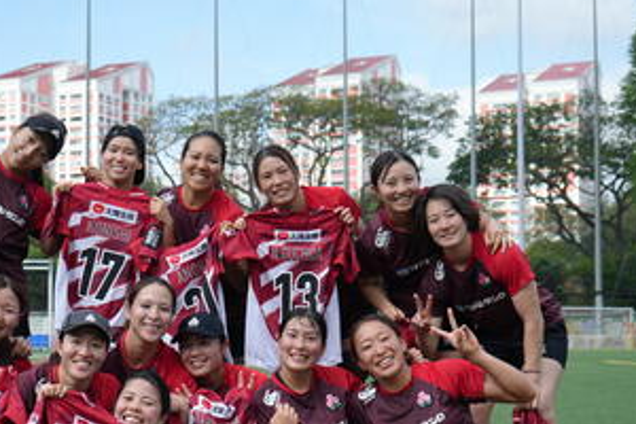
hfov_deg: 26.9
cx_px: 246
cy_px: 302
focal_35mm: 75
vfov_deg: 18.1
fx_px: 1325
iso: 100
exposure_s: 1/400
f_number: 5
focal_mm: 45
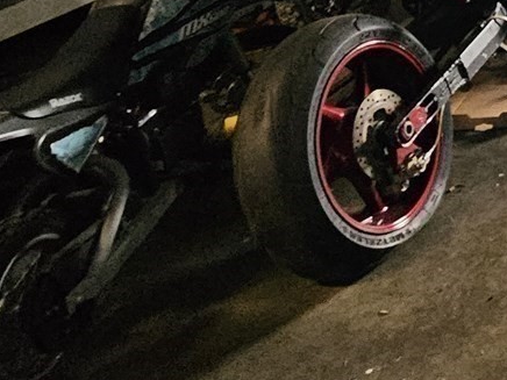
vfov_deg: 20.5
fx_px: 893
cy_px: -195
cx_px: 966
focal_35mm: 61
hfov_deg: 20.0
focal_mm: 2.2
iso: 640
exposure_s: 1/30
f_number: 2.2
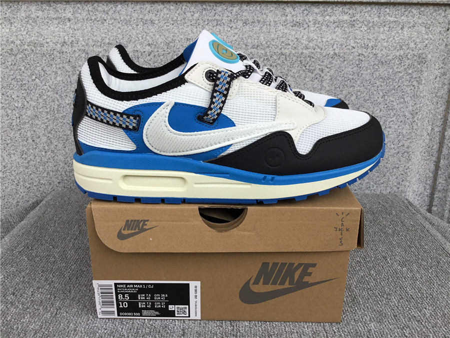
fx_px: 403
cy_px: 169
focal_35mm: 31
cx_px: 225
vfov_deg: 45.4
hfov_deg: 58.4
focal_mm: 3.3
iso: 25
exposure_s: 1/386
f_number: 2.4
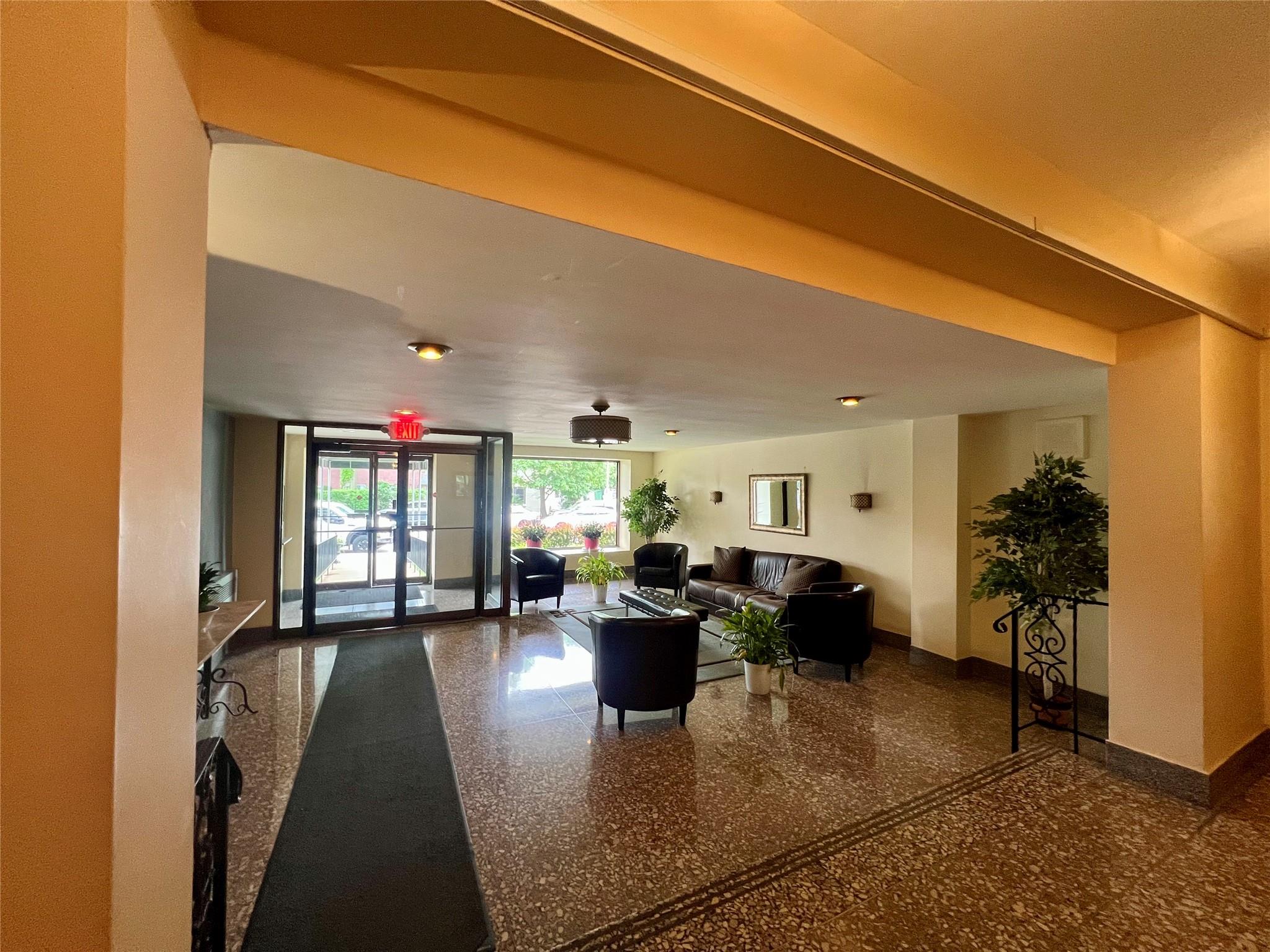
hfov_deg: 106.2
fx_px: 477
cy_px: 476
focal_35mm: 13
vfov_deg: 89.9
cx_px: 635
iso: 320
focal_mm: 1.57
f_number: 1.8
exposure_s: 1/60
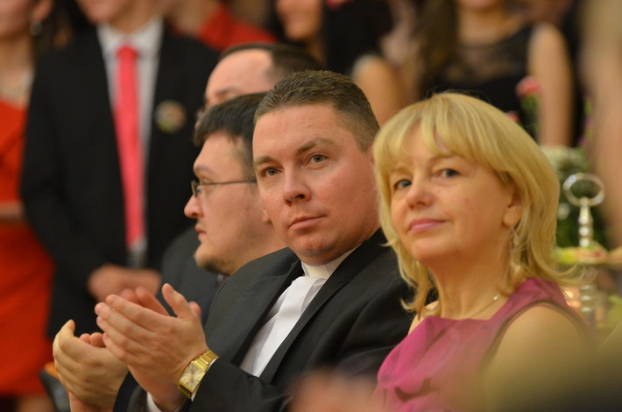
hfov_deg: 6.9
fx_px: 5172
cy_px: 206
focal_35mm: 300
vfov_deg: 4.6
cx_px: 311
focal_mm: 200
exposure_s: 1/80
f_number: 3.5
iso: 1600
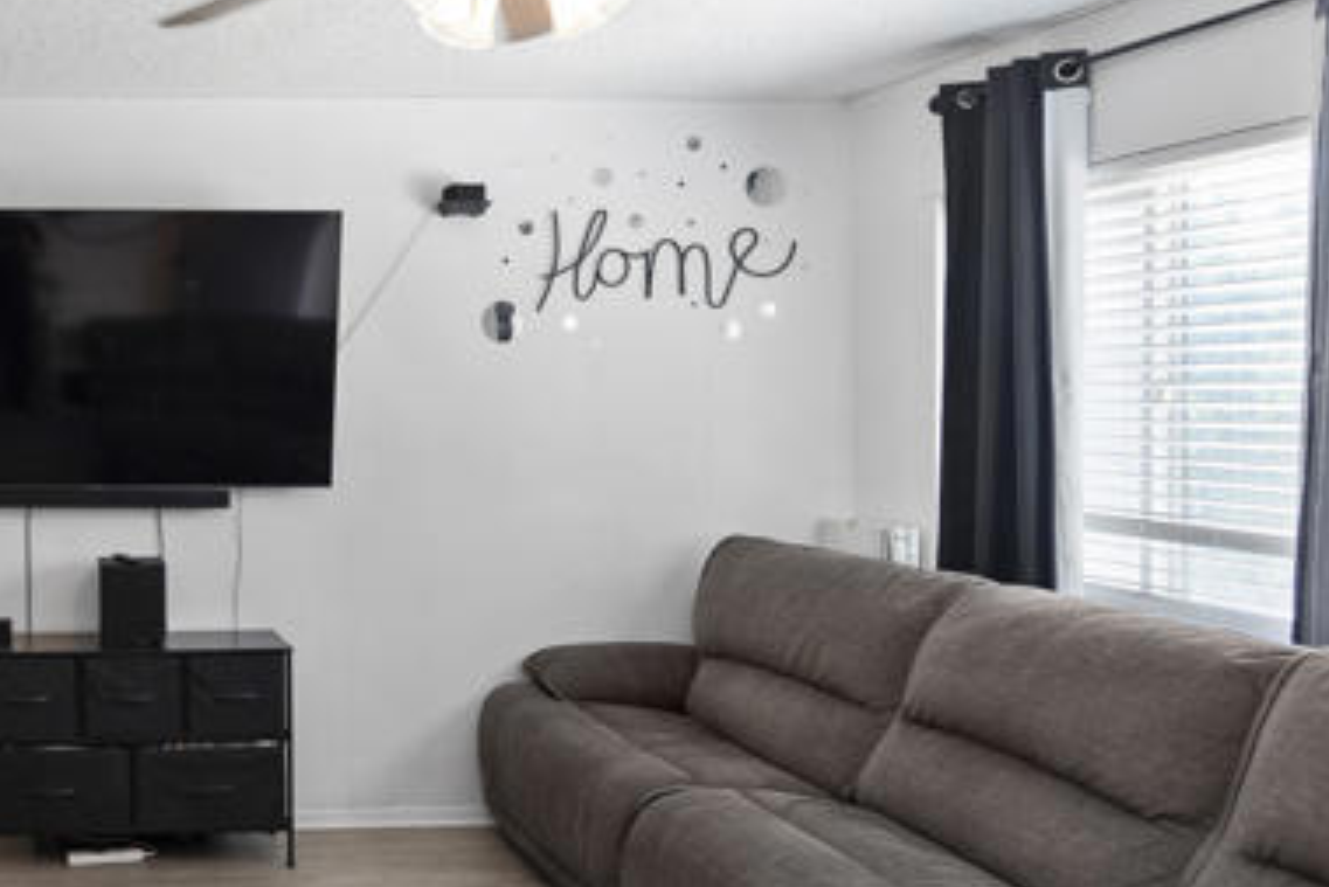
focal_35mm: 27
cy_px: 384
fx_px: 997
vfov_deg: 47.8
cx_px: 298
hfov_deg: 62.6
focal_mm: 16
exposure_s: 1/50
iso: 1600
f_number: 2.8
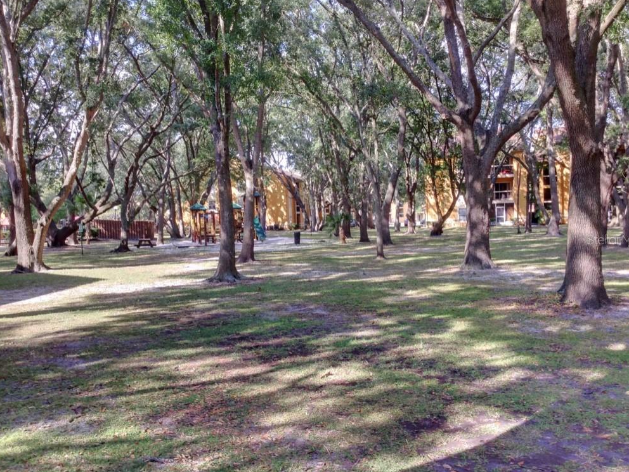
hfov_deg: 56.8
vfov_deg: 44.2
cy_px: 239
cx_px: 322
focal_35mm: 32
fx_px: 581
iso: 25
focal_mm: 3.3
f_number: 2.4
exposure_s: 1/120
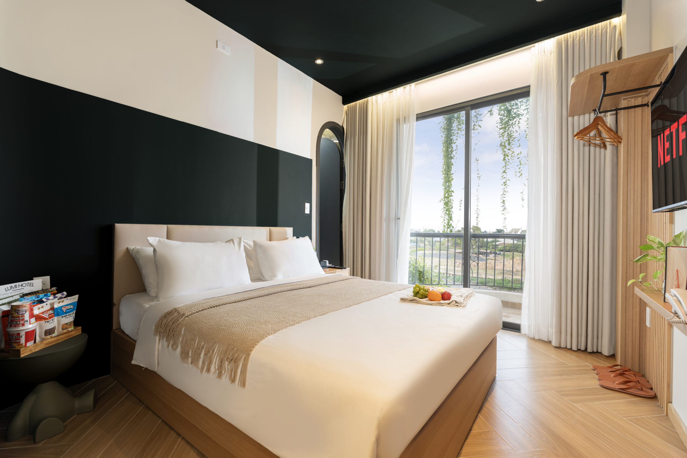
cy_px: 229
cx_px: 344
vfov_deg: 72.1
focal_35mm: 16
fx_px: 315
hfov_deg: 95.0
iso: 100
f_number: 8
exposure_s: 1/2
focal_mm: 16.5
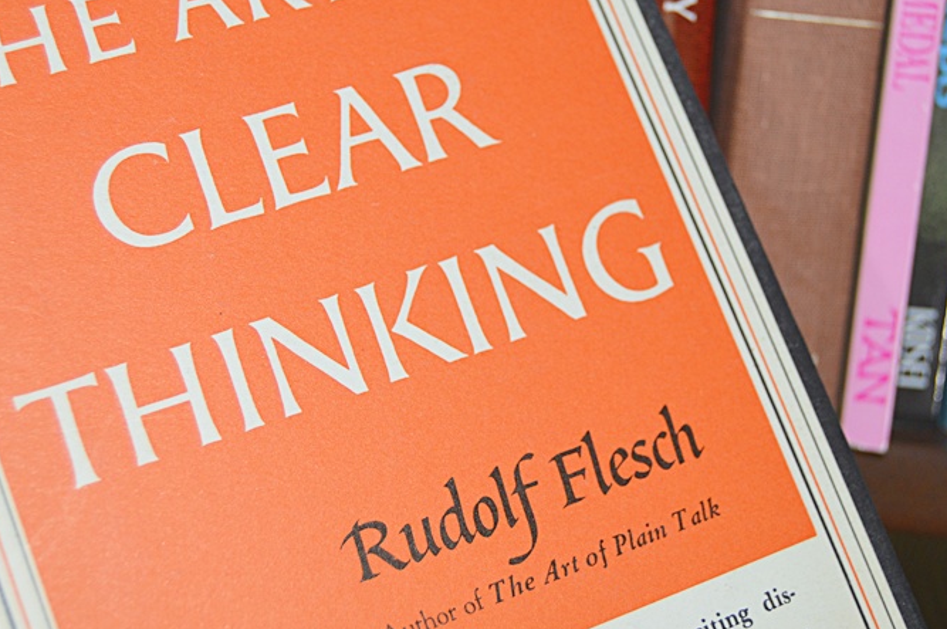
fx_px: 1833
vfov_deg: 19.5
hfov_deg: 29.0
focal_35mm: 70
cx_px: 488
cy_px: 288
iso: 500
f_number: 4.2
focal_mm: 31
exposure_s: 1/60
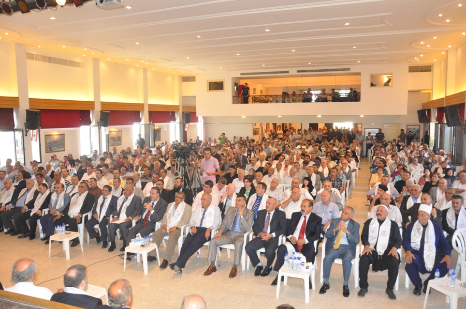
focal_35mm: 27
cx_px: 233
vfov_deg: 47.8
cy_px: 154
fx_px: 349
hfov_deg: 67.4
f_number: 5
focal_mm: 18
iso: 1600
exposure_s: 1/60
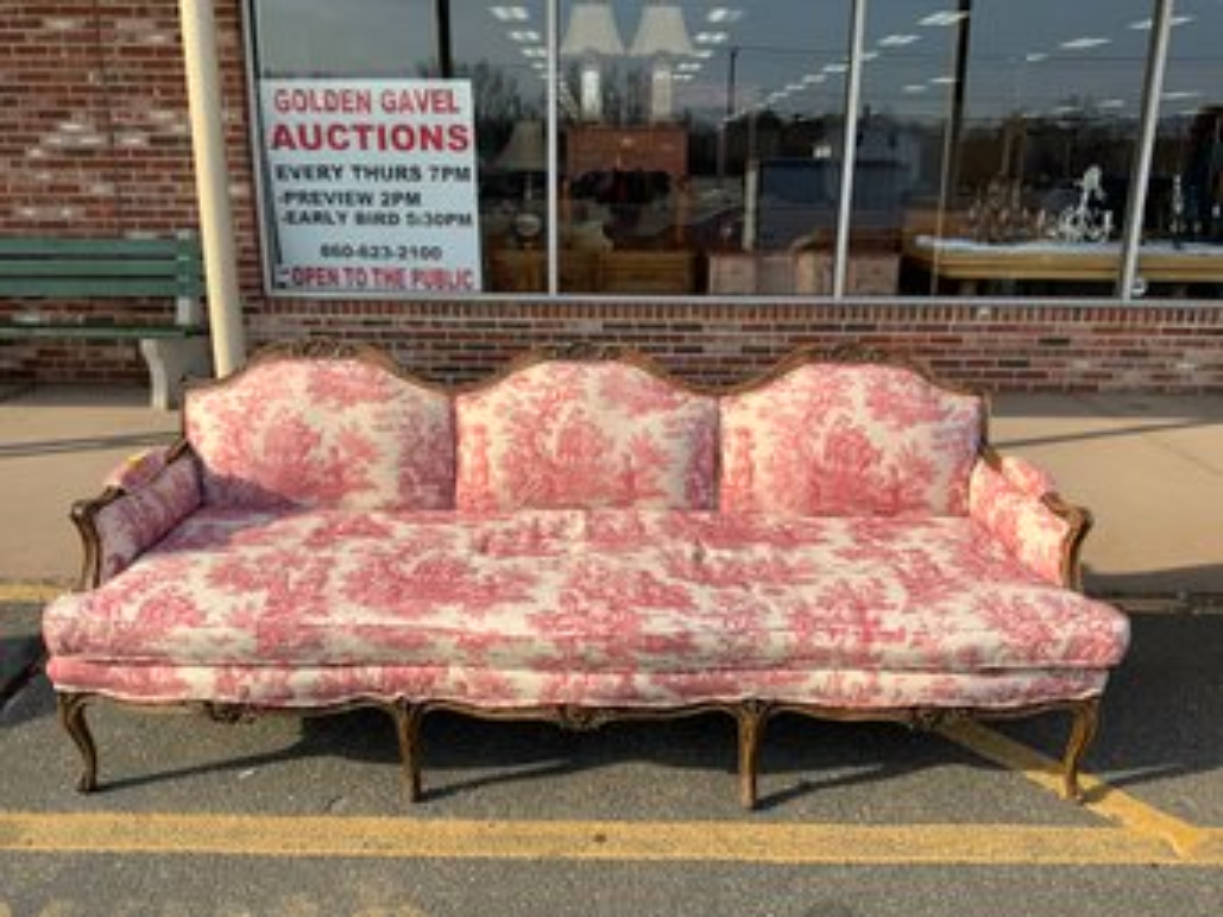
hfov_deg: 61.7
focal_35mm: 29
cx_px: 612
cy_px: 458
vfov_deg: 48.2
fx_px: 1024
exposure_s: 1/1221
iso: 16
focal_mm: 3
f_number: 1.8
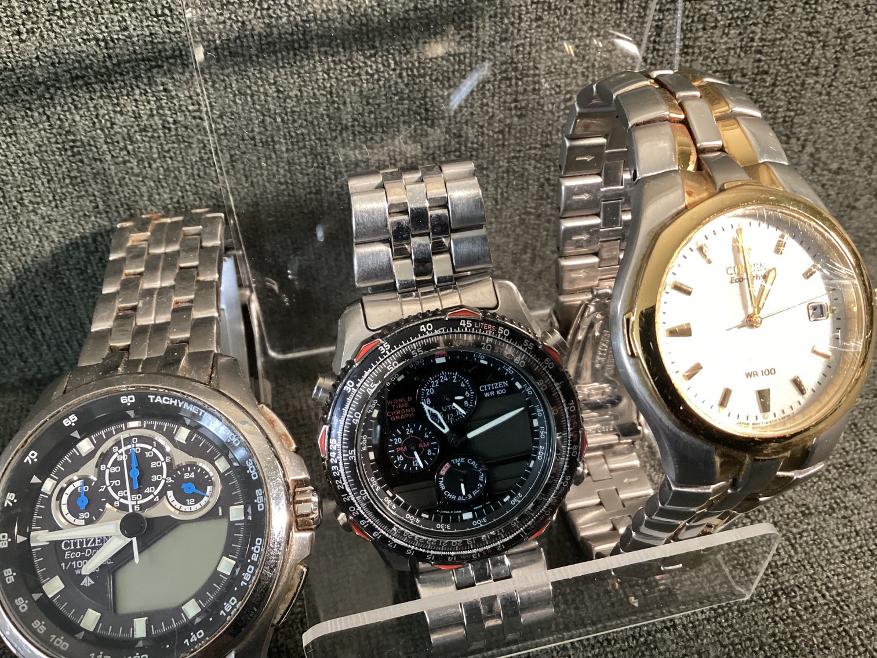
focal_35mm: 31
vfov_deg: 45.4
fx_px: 785
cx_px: 438
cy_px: 329
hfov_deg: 58.3
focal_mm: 3.3
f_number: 2.4
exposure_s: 1/30
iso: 400
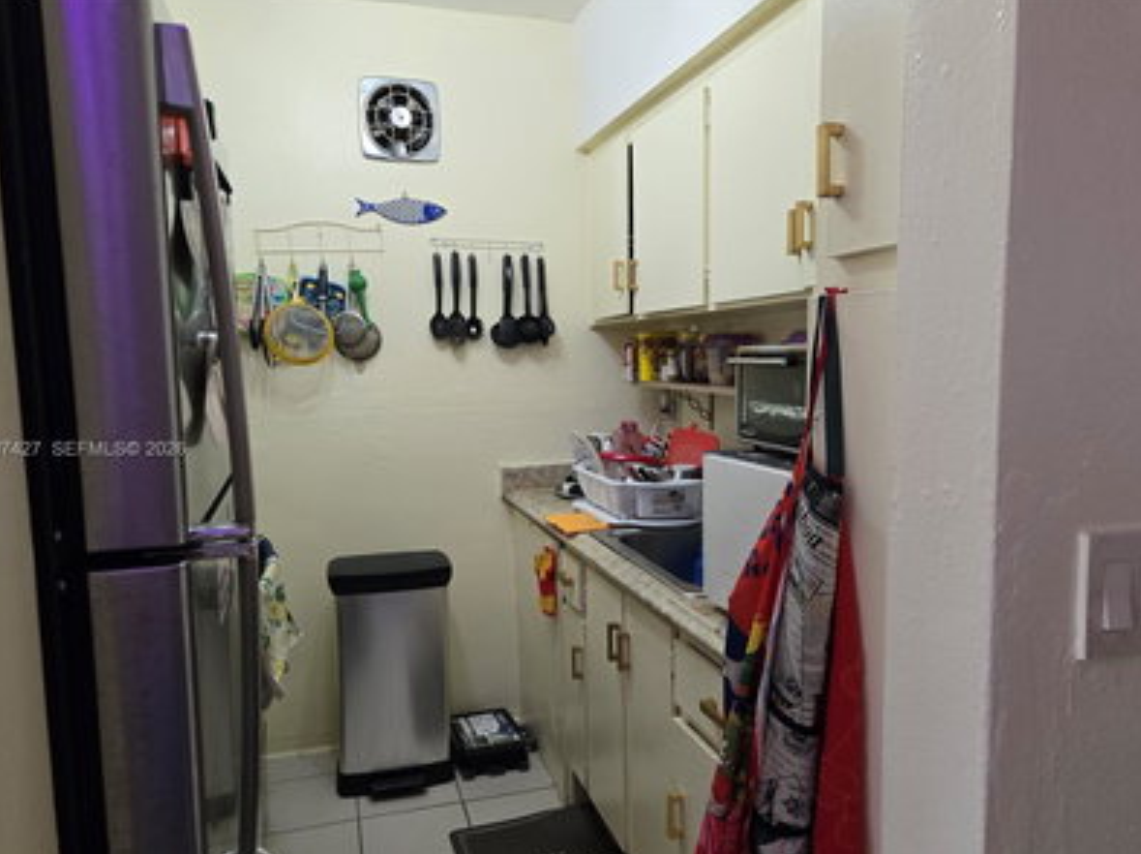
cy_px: 450
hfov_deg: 69.4
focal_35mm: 25
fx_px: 823
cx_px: 565
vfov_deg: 54.8
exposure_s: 1/120
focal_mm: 5.4
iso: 320
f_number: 1.8
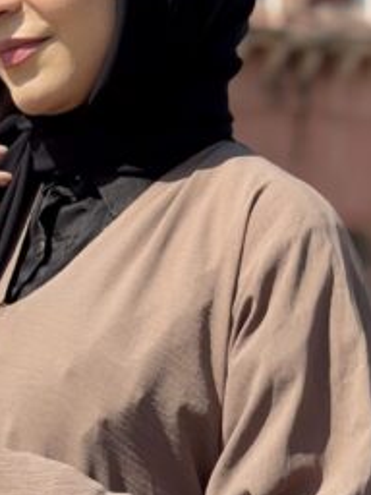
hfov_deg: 9.9
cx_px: 97
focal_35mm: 150
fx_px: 2144
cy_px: 197
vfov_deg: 13.2
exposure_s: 1/2959
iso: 64
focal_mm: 6.76
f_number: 1.78
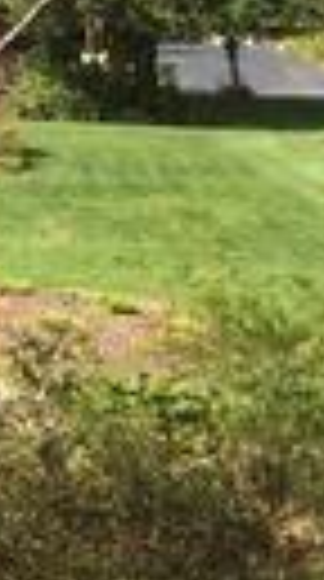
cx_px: -542
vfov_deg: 11.3
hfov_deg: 6.6
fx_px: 2643
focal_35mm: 172
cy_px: -607
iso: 32
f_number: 2.2
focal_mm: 4.15
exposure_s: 1/1080
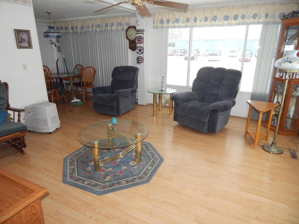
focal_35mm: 23
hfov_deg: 73.9
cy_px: 112
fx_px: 199
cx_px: 150
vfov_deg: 58.9
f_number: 3
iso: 125
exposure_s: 1/100
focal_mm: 4
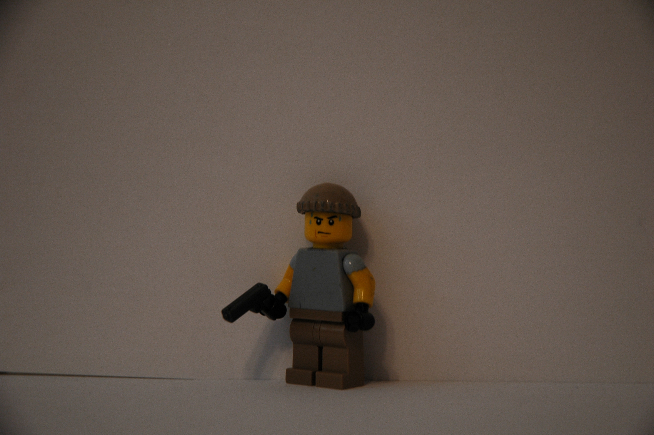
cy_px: 218
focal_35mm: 105
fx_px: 1906
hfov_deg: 19.5
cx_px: 327
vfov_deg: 13.0
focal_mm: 70
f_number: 4.5
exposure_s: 1/30
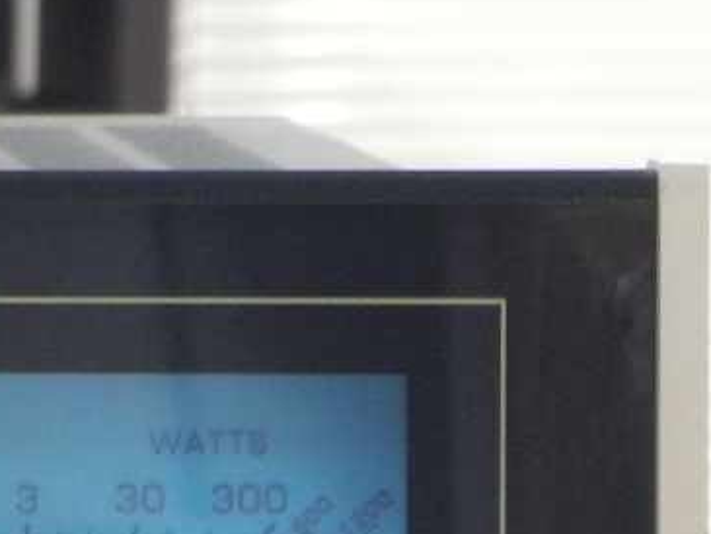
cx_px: -676
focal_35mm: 460
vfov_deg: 3.2
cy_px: 407
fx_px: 9451
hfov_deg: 4.3
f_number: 4.5
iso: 400
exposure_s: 1/20
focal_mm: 22.5
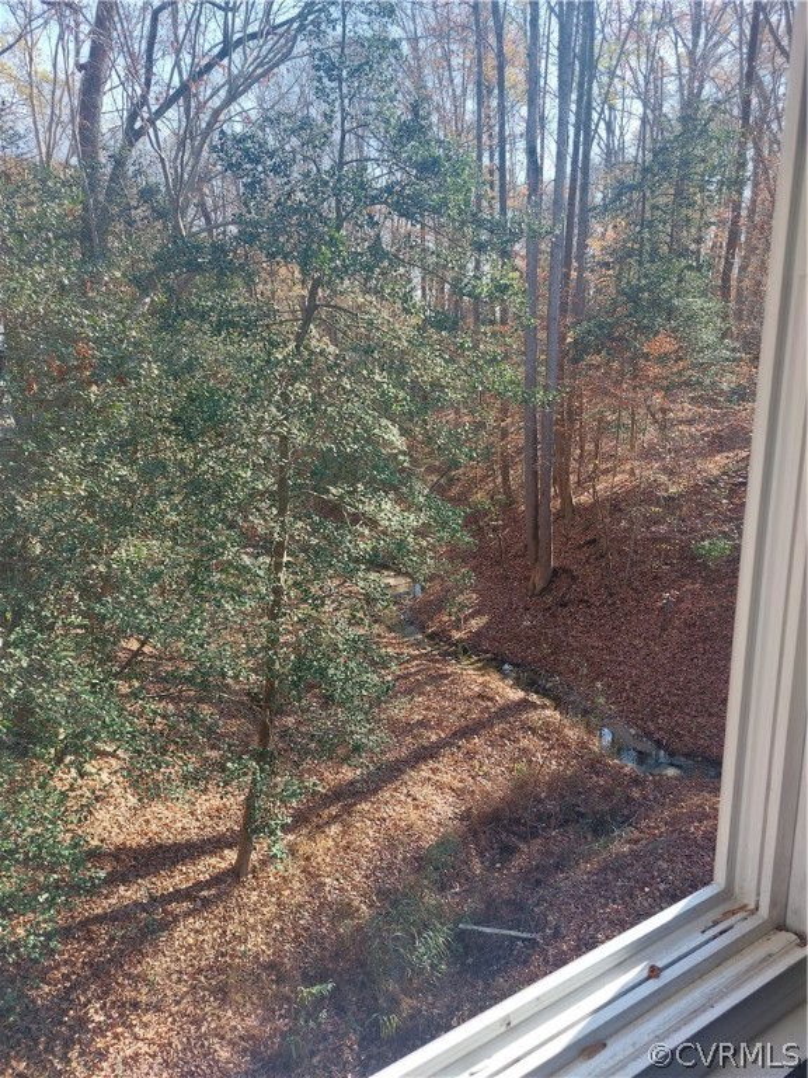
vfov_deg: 71.6
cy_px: 539
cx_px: 404
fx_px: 747
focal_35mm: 24
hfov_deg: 56.8
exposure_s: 1/100
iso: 25
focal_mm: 5.23
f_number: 1.8
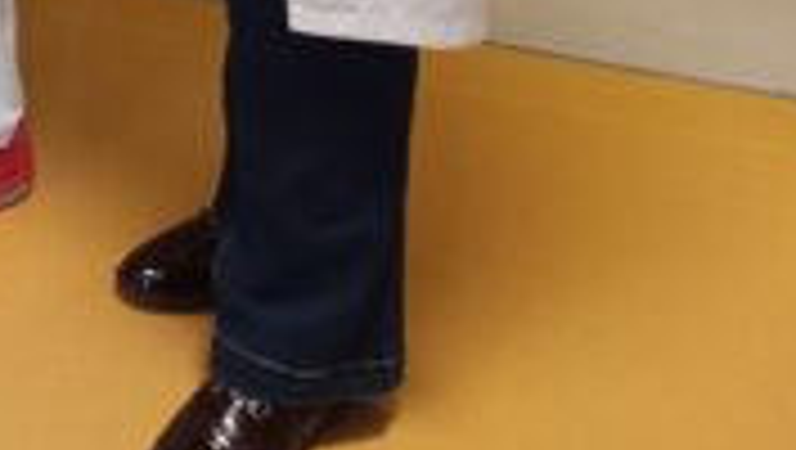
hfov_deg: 15.5
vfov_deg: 9.0
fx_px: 2535
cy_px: -666
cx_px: -616
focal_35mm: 120
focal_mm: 4.27
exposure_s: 1/33.3
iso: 529
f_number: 1.8
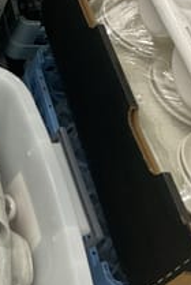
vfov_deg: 28.0
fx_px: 571
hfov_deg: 16.8
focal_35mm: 72
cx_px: -116
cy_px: 110
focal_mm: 3
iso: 50
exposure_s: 1/50
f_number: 1.8
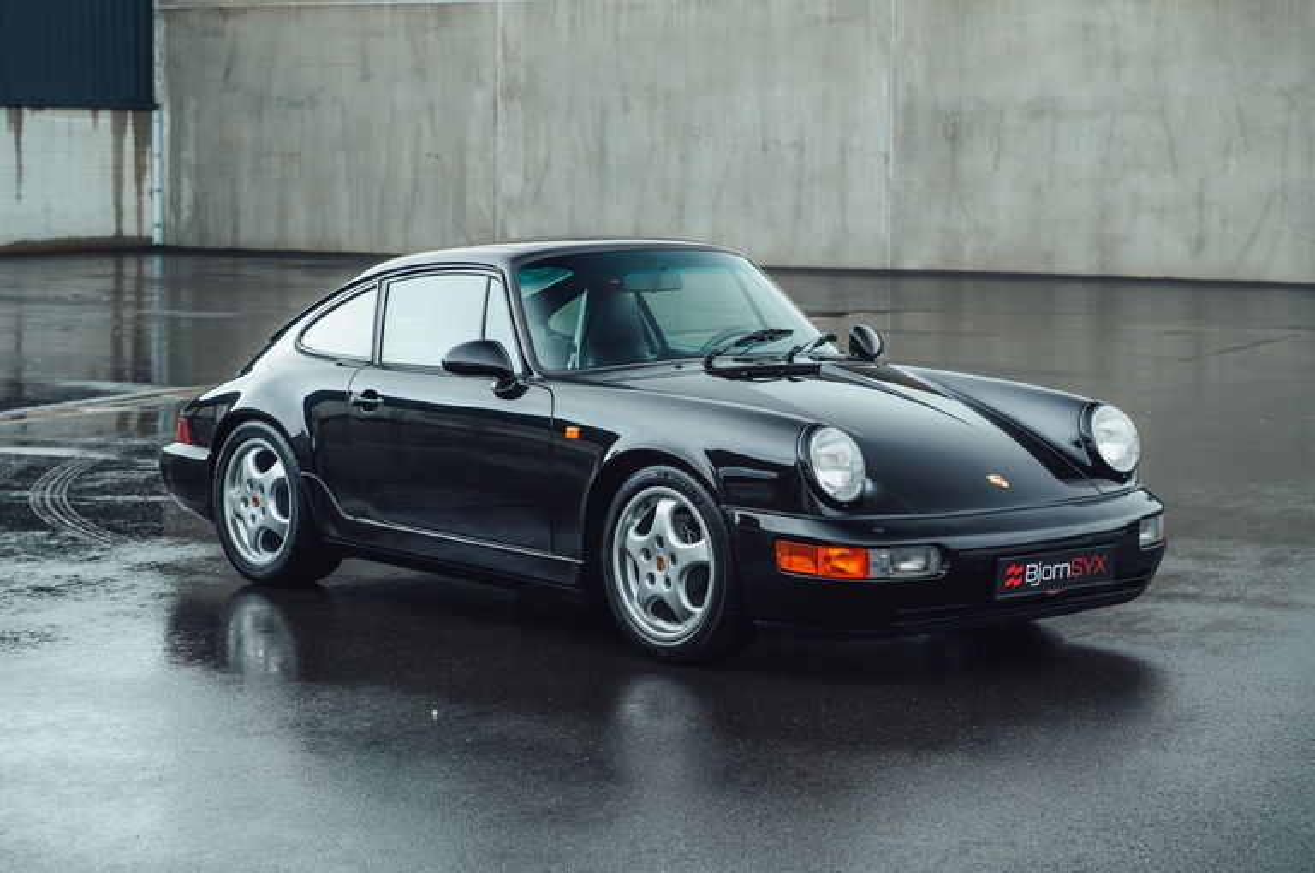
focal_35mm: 75
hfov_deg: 27.0
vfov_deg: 18.1
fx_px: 2736
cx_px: 658
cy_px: 436
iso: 400
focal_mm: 75
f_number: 5.6
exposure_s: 1/60
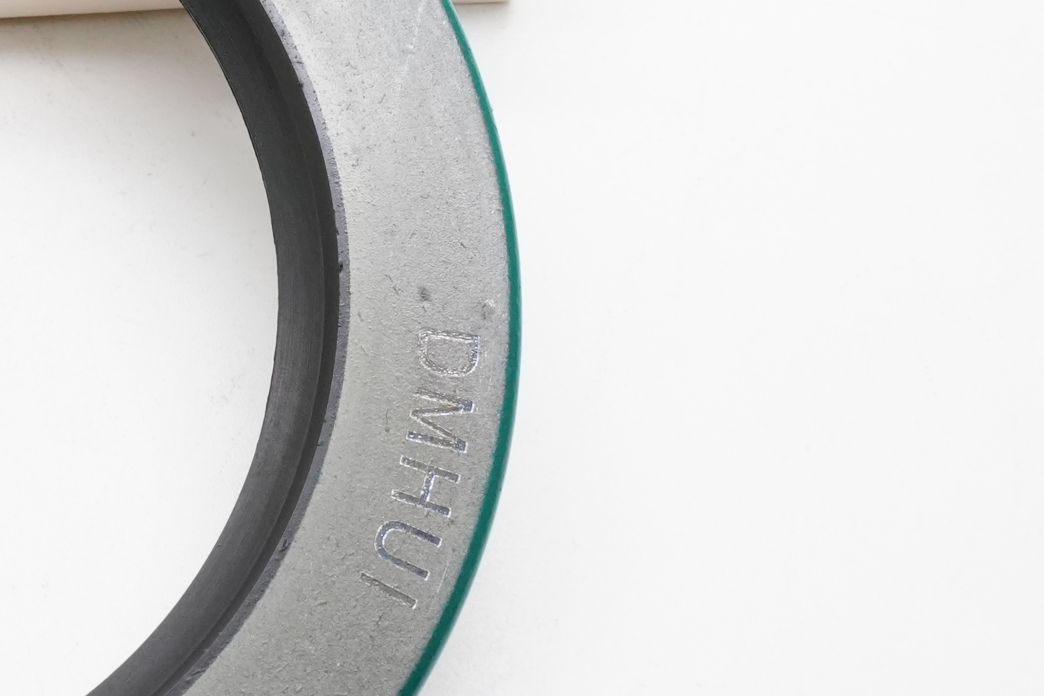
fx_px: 3799
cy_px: -113
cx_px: -329
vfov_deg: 10.3
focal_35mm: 131
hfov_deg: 14.9
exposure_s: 1/60
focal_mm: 30
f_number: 11
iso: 800
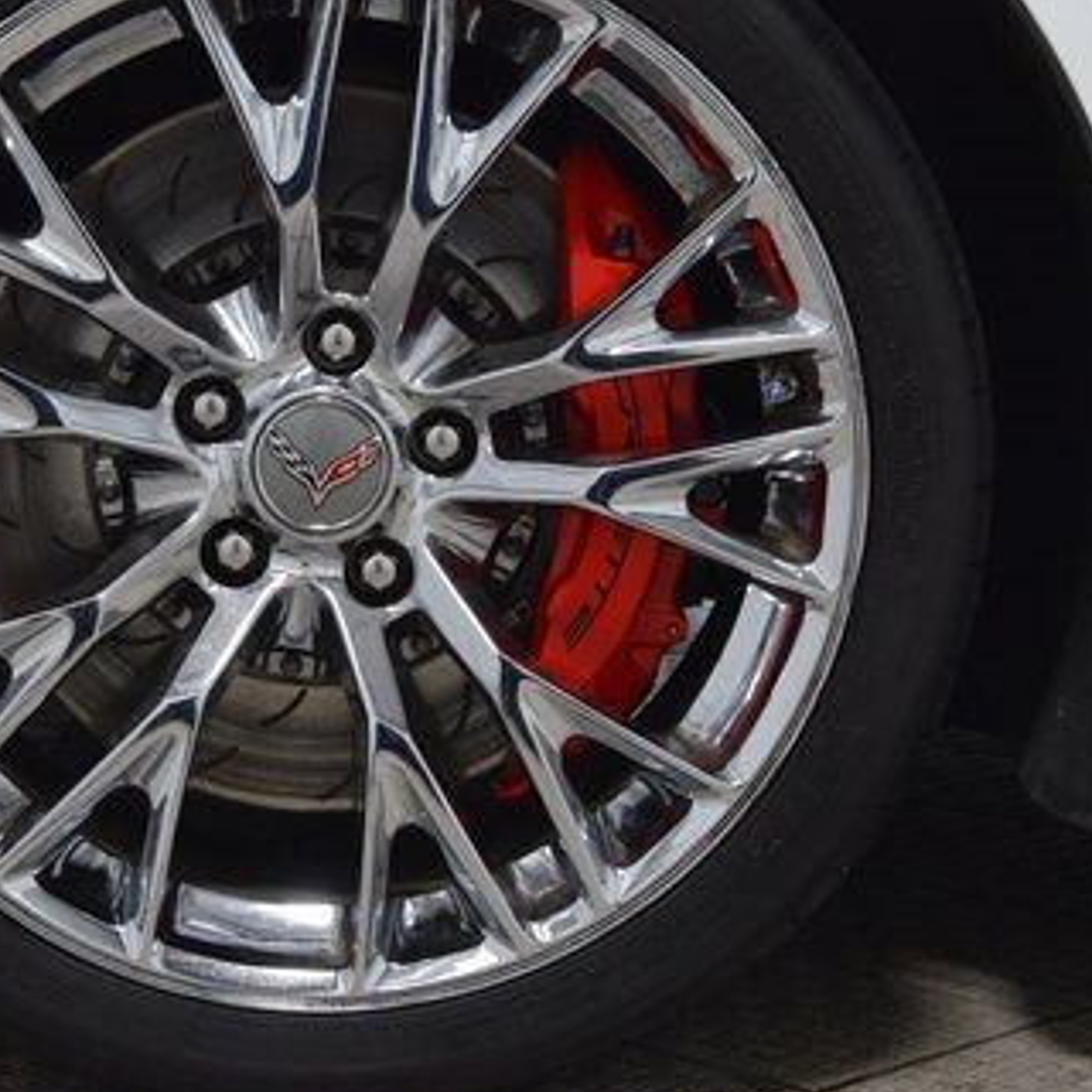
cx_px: 348
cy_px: 449
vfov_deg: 16.3
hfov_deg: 16.2
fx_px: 3819
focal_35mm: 107
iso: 1600
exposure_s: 1/60
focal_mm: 42
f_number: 5.6
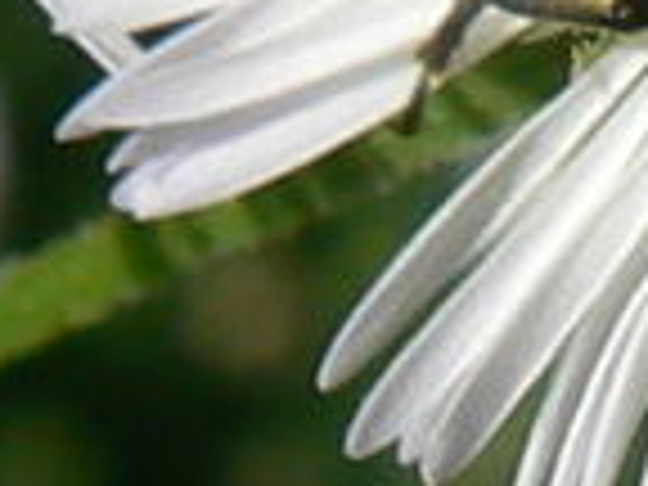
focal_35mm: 150
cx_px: 1076
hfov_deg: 12.3
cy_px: -117
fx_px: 2808
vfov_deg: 9.7
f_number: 7.1
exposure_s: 1/400
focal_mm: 6
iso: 80
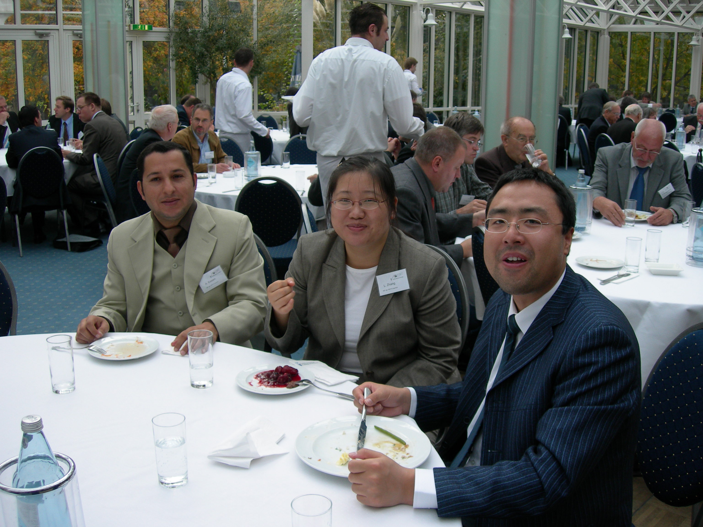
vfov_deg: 37.7
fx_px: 772
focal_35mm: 38
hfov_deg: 49.0
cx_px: 352
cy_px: 264
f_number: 2.8
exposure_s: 1/120
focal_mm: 7.8
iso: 50
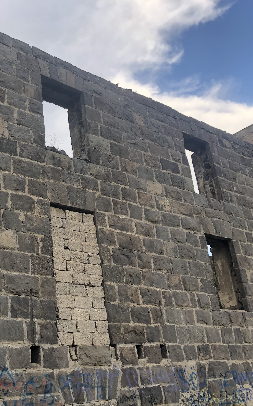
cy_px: 204
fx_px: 441
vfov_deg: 49.3
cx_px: 50
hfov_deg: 31.2
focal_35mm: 40
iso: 20
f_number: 1.8
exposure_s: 1/243
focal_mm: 4
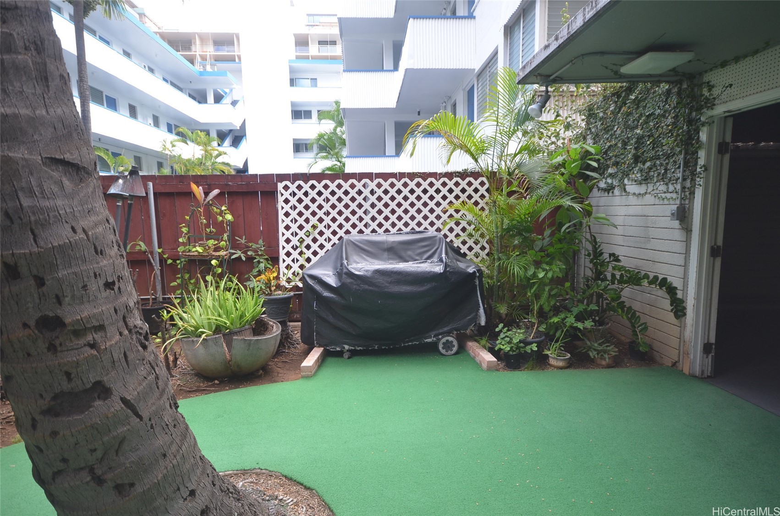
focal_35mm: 20
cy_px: 258
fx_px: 422
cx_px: 390
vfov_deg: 63.0
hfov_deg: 85.5
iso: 360
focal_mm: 13
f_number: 5.6
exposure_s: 1/125
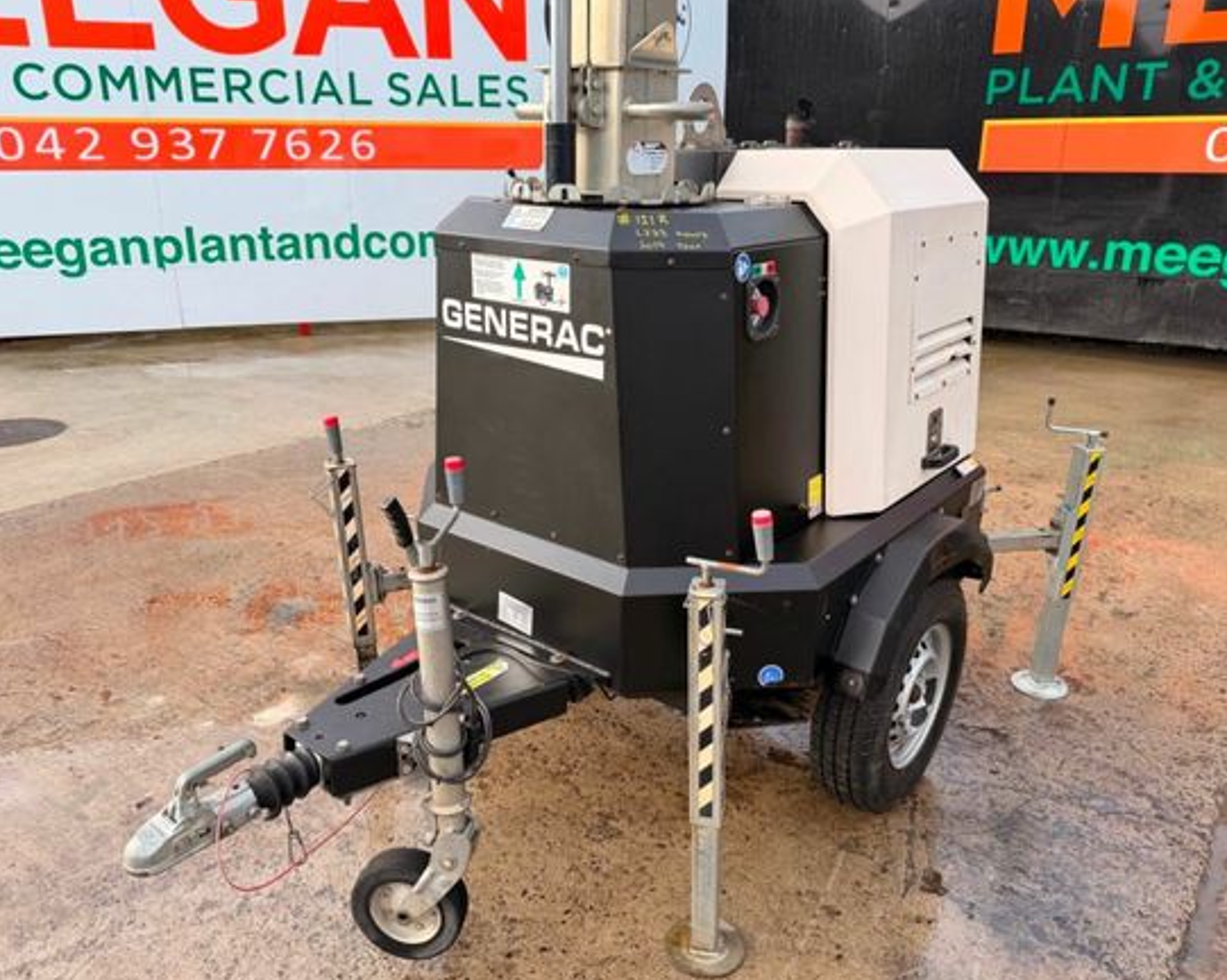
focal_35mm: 26
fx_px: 943
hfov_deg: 66.1
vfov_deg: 54.9
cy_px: 488
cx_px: 608
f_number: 1.78
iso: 100
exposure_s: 1/598
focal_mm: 6.76
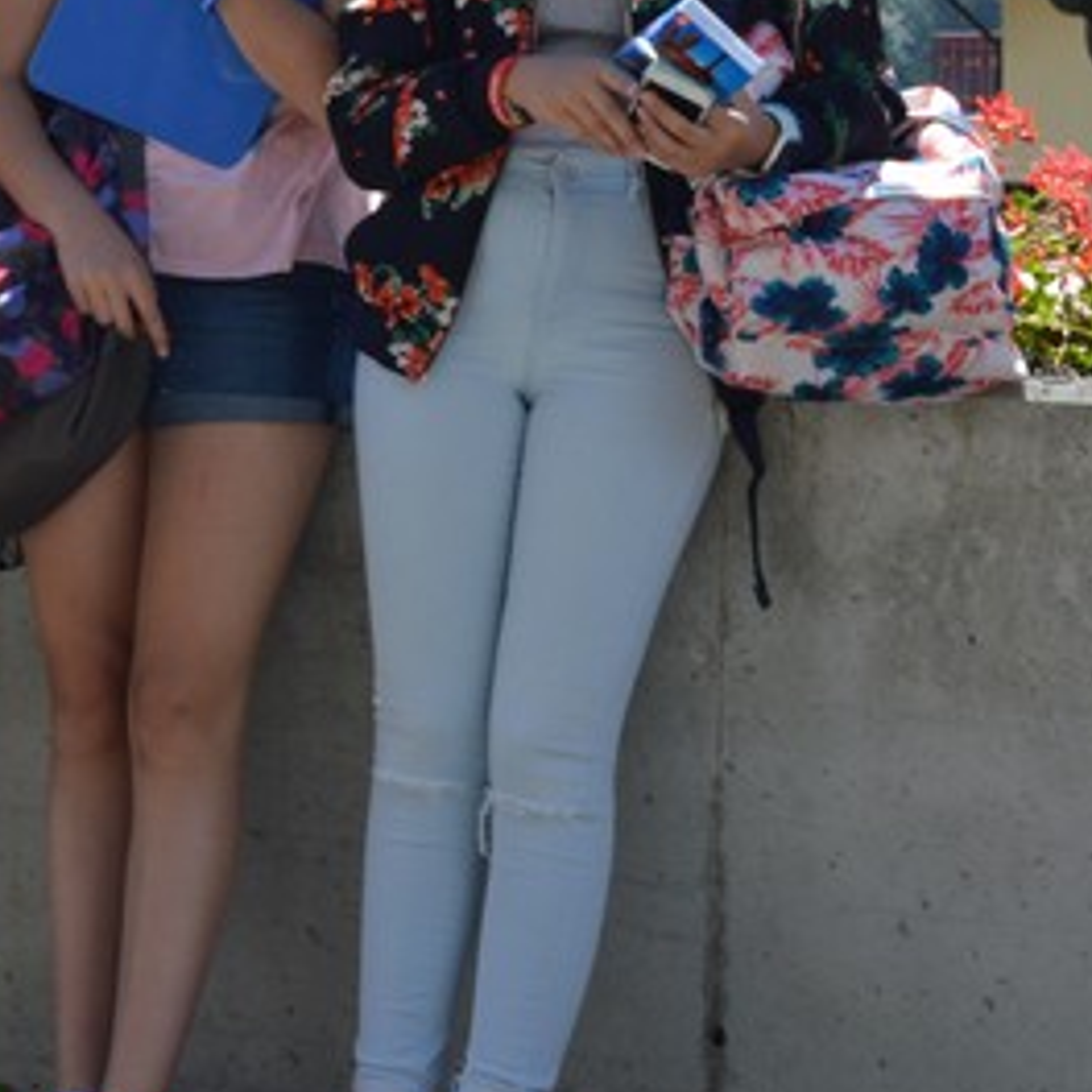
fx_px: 5639
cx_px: -997
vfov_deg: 11.0
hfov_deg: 10.3
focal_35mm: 158
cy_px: 43
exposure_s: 1/125
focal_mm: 32
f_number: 9
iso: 100
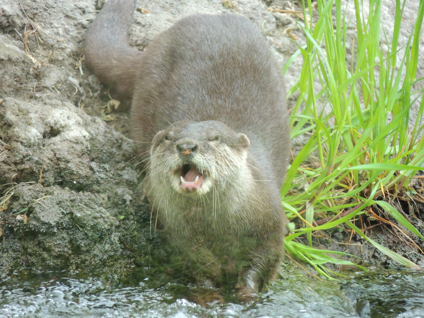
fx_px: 9799
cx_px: 212
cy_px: 159
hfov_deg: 2.5
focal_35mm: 800
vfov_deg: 1.9
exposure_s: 1/160
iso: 400
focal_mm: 142.6
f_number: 5.2
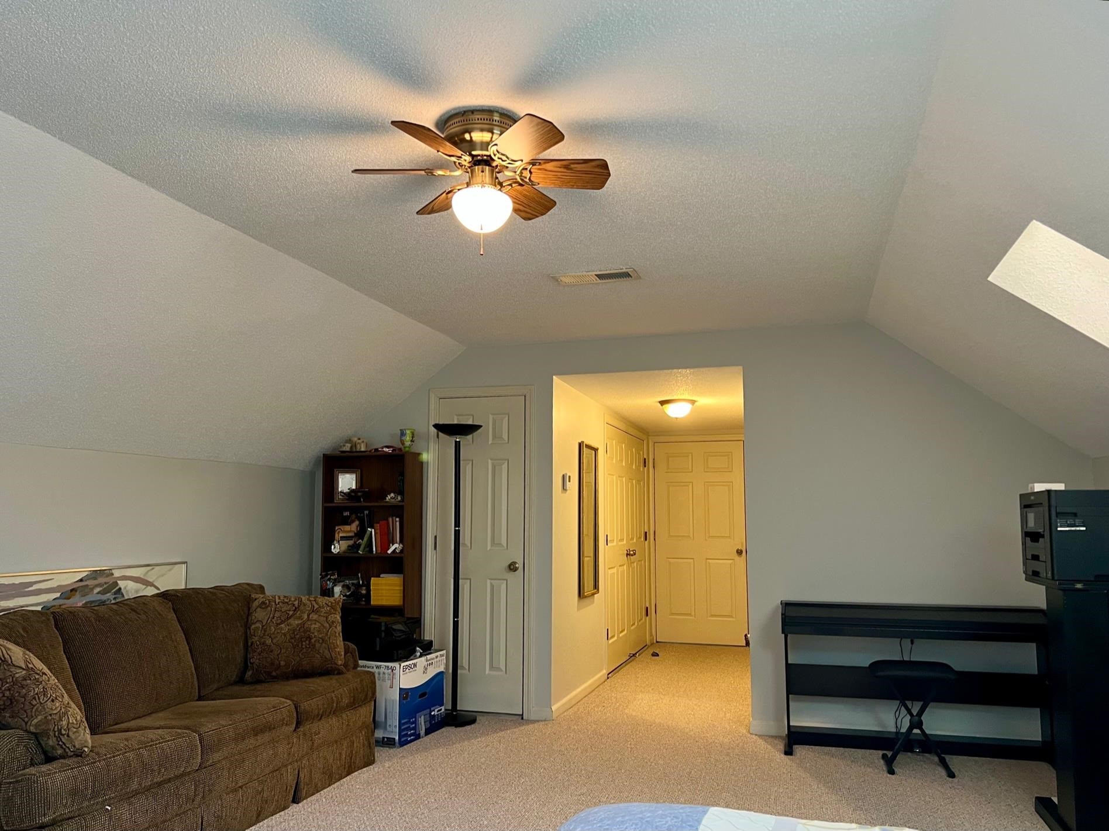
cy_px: 416
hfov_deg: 67.3
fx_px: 833
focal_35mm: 26
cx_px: 554
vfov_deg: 53.0
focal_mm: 5.7
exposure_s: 1/60
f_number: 1.5
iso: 250
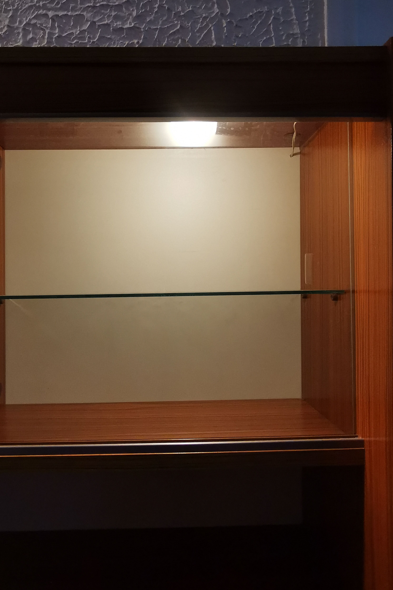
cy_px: 290
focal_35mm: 29
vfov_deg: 63.7
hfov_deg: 44.8
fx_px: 475
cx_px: 166
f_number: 2.2
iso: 125
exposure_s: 1/50
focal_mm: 2.35
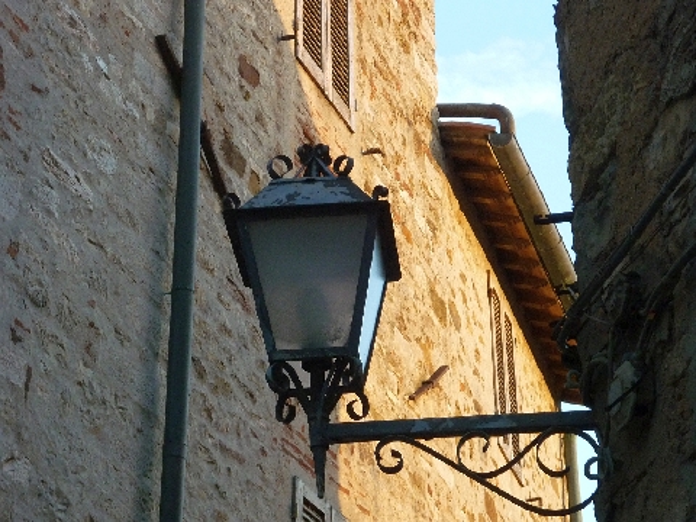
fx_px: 2332
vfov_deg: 12.8
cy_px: 261
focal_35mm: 116
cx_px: 348
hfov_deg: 17.0
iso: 320
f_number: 5.3
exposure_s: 1/100
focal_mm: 19.1
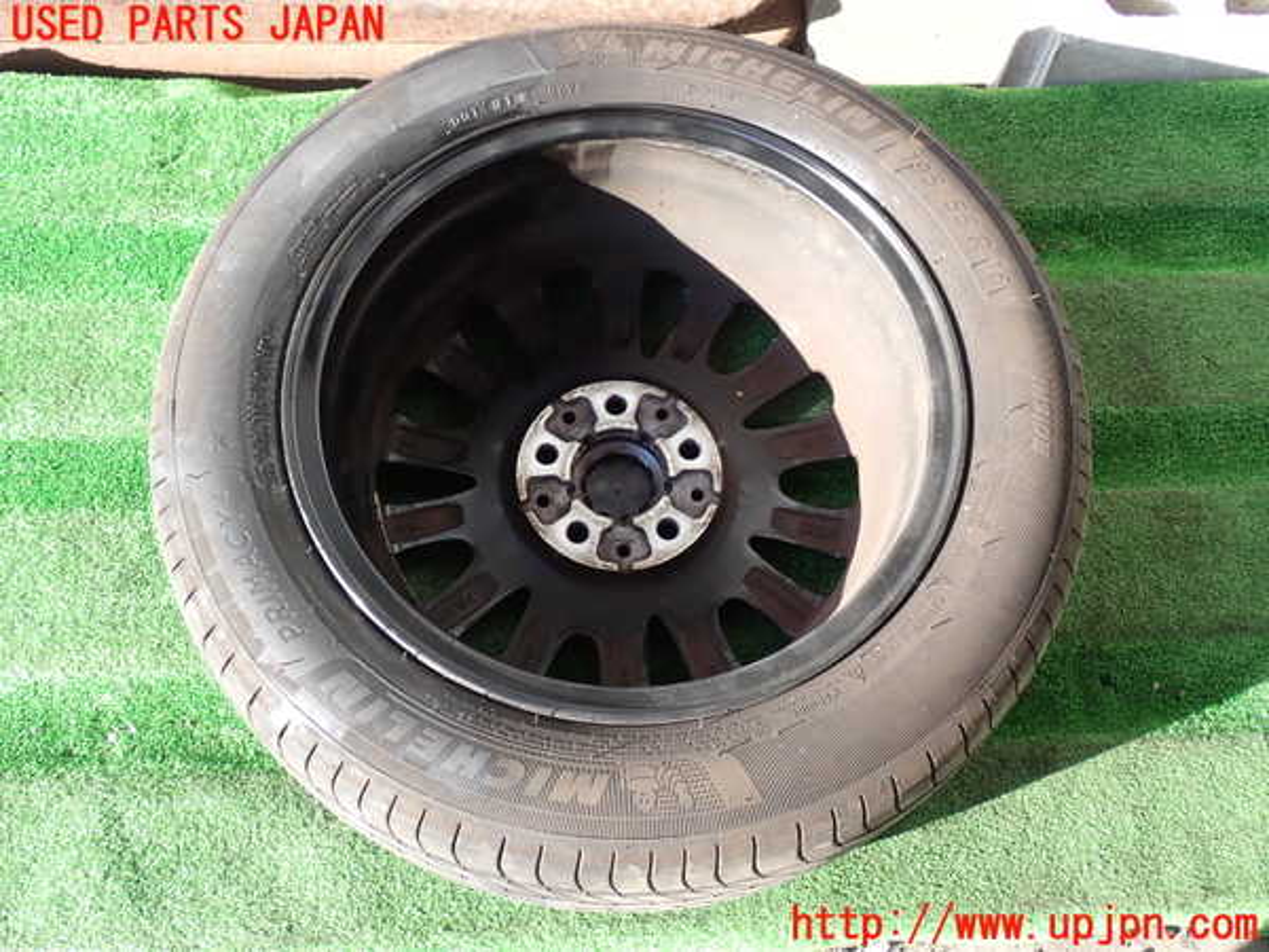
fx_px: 1393
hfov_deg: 49.0
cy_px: 476
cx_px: 634
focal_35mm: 38
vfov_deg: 37.7
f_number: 3.5
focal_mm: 6.83
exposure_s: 1/100
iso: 100
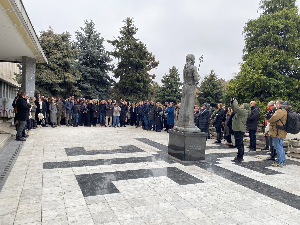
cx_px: 150
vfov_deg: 53.1
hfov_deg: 67.3
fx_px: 225
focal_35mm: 26
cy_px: 112
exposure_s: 1/121
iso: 40
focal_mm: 4.25
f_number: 1.8
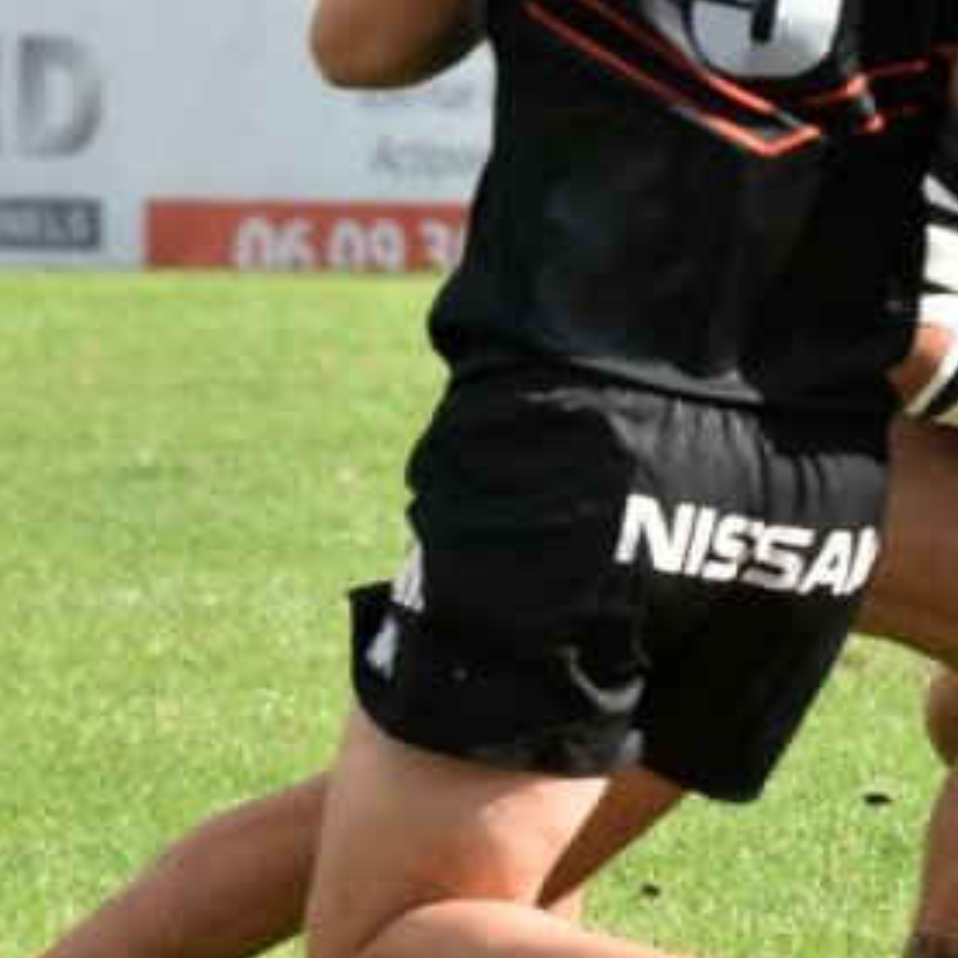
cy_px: 263
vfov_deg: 1.9
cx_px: 1428
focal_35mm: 919
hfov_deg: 1.9
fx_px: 28761
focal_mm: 195
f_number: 10
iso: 1000
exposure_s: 1/1600
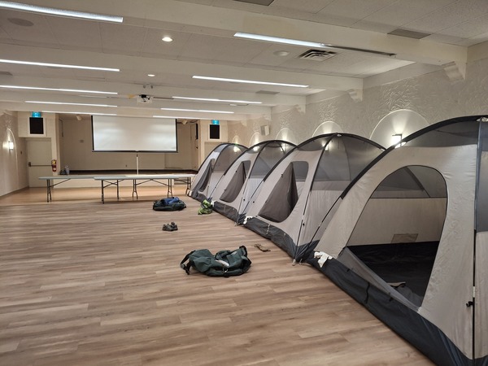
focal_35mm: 25
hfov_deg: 69.4
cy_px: 183
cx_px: 244
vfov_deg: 54.9
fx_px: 352
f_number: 1.8
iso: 250
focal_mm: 4.69
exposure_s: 1/60
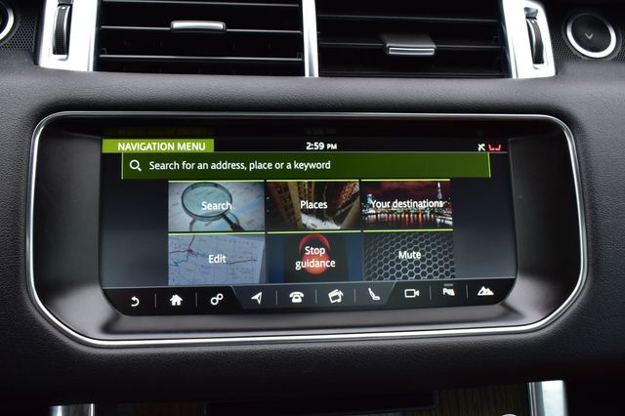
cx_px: 312
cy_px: 208
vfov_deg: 36.8
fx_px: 625
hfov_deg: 53.2
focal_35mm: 36
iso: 400
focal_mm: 24
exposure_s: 1/25
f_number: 7.1
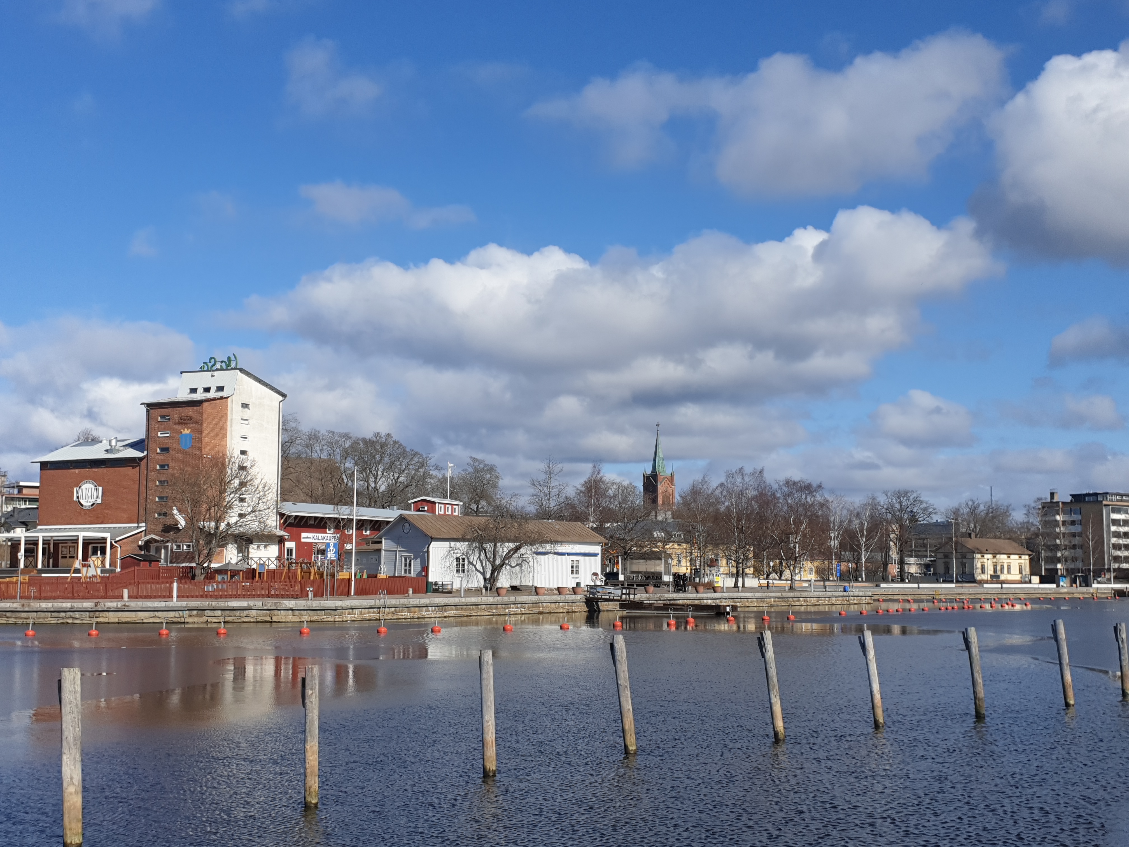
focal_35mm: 26
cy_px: 424
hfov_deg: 67.3
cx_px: 564
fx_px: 848
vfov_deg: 53.1
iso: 50
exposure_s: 1/2268
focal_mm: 4.3
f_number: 2.4
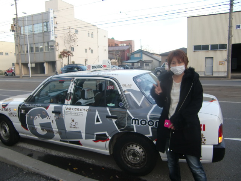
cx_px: 120
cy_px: 90
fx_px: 195
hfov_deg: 63.4
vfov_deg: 49.7
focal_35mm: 28
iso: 64
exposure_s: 1/100
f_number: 2.6
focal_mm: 4.9
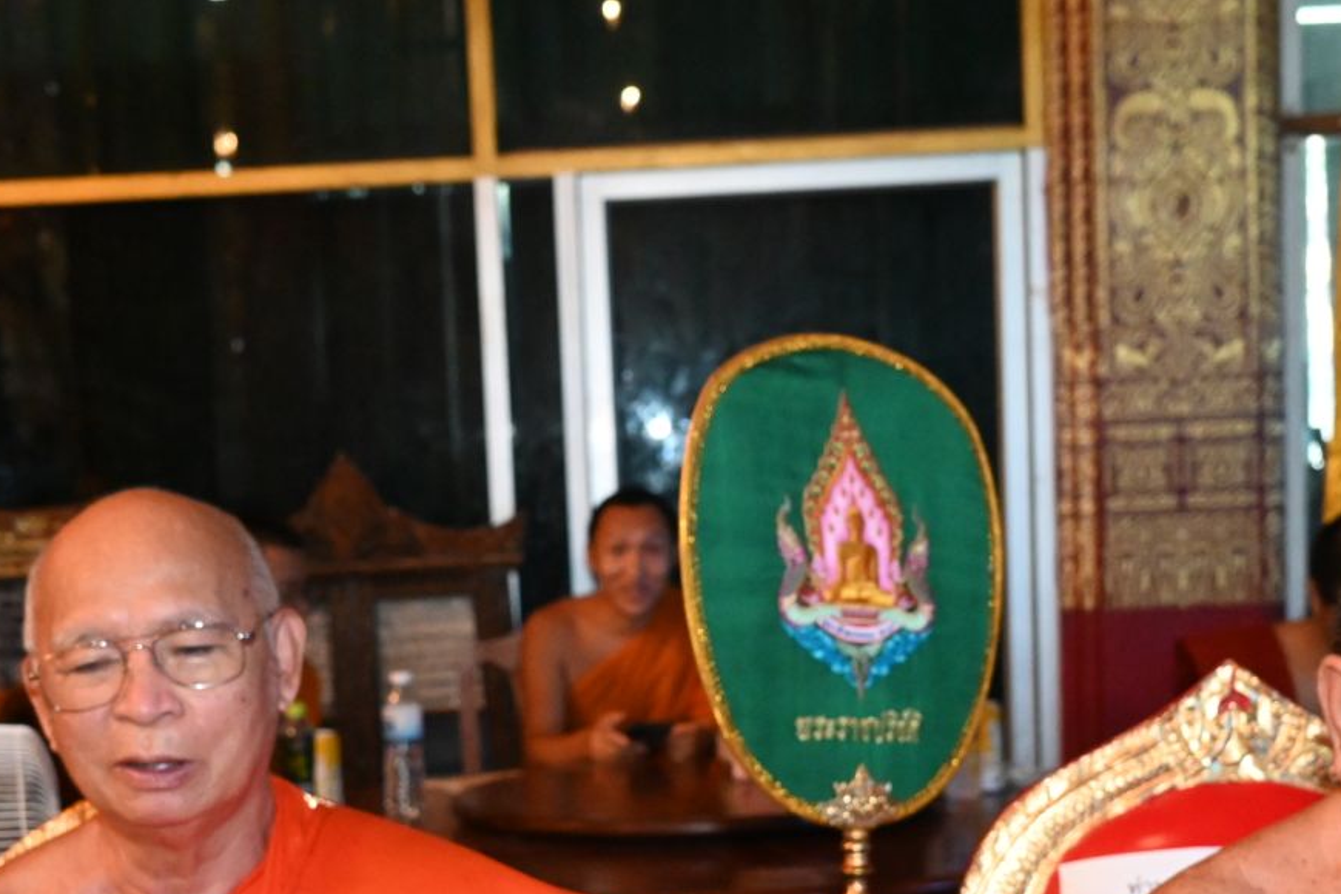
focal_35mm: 69
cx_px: 550
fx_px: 2570
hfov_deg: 29.2
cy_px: 790
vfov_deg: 19.4
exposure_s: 1/100
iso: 3200
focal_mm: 24
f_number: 4
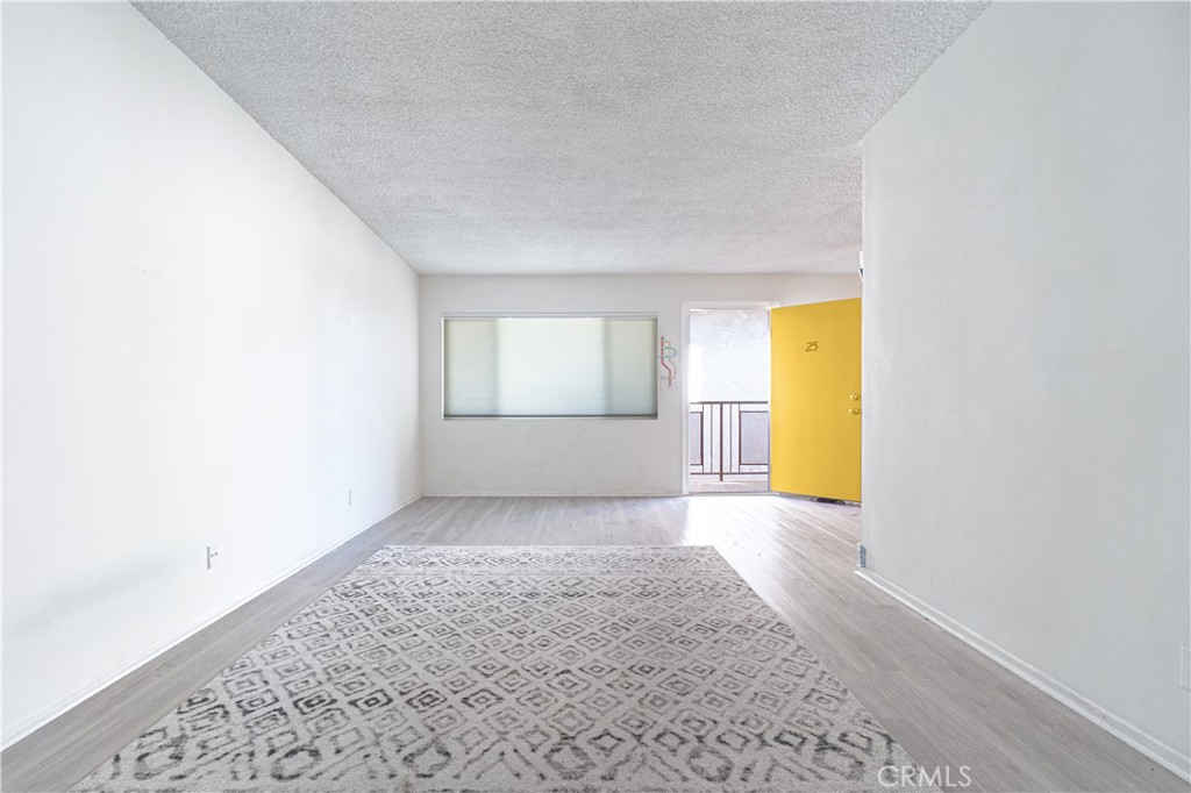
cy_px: 396
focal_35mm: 15
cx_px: 596
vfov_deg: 77.3
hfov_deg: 100.4
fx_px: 496
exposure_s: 1/6
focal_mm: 10
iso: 320
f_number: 7.1
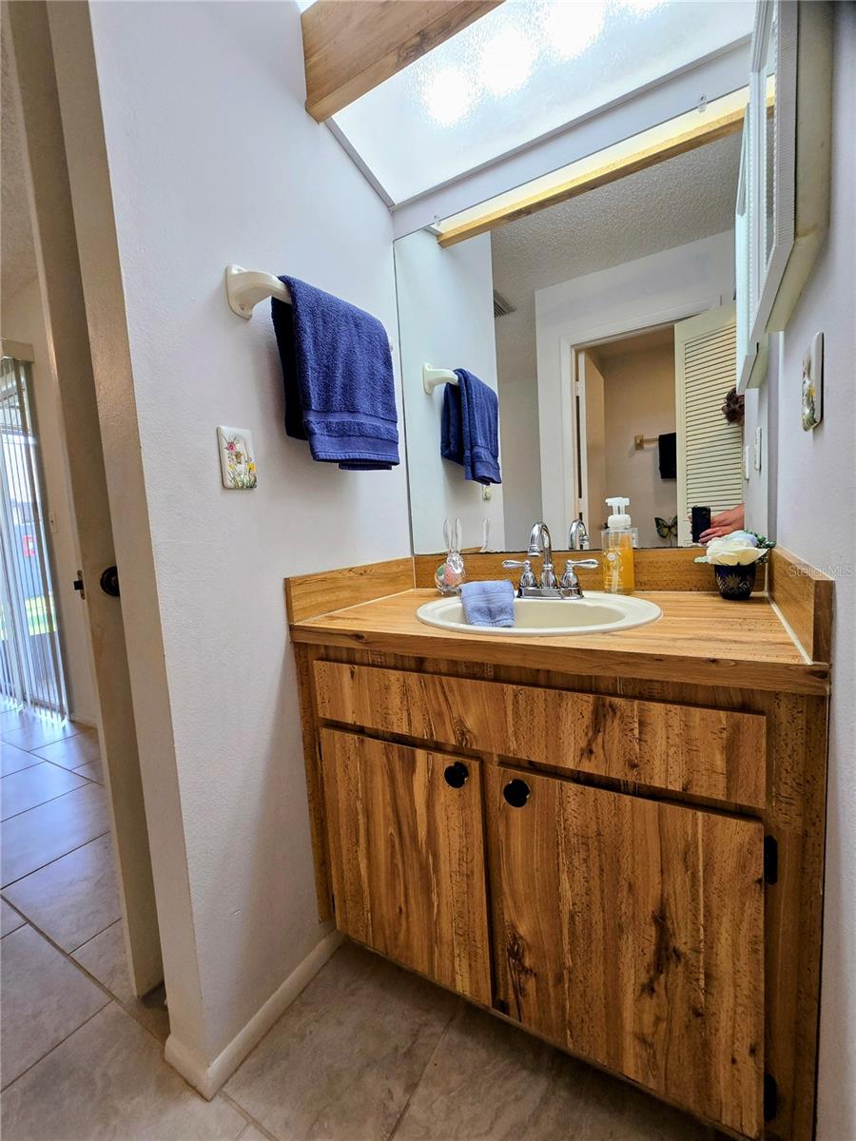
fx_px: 429
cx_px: 428
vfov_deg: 106.2
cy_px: 570
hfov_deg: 89.9
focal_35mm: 13
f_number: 2.2
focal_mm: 2.2
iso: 80
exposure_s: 1/60
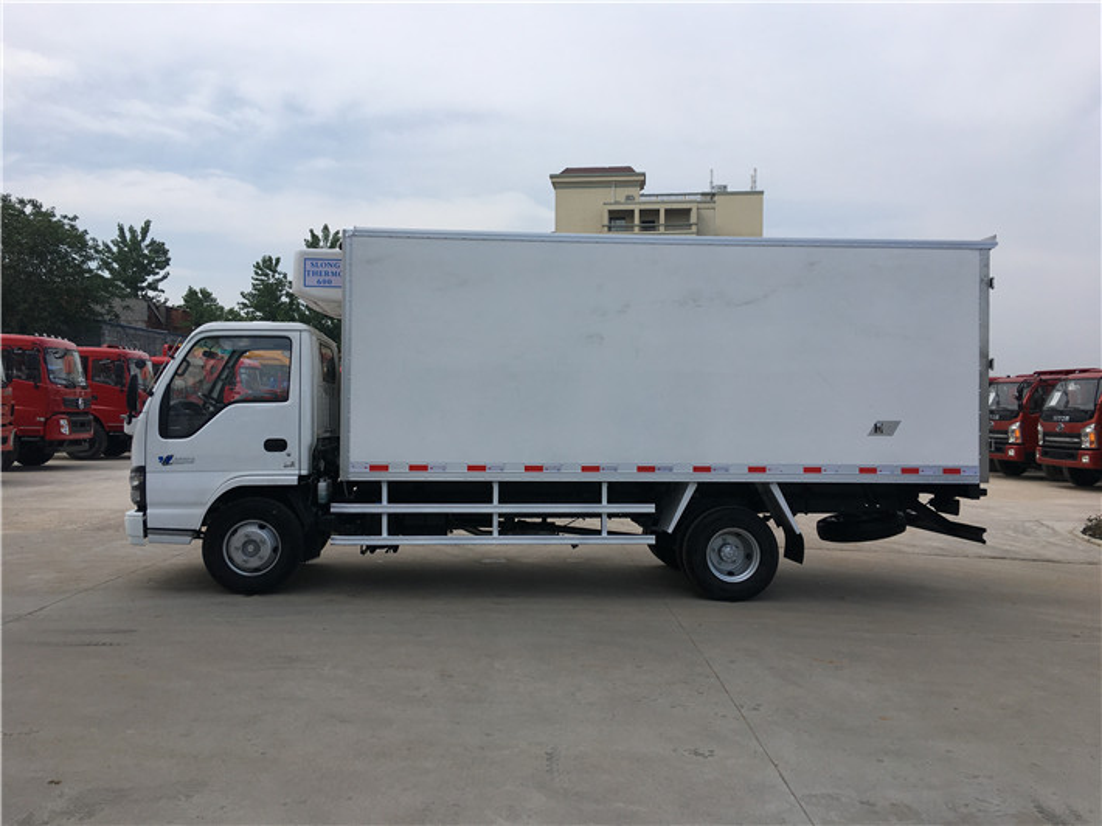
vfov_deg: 48.2
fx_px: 923
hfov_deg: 61.7
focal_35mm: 29
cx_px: 551
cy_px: 413
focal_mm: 4.15
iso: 25
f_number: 2.2
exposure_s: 1/1570
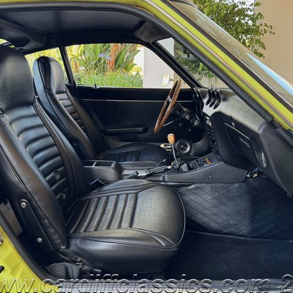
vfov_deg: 55.6
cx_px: 155
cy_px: 148
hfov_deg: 55.6
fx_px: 278
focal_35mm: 29
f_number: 1.78
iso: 160
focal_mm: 6.76
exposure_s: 1/121
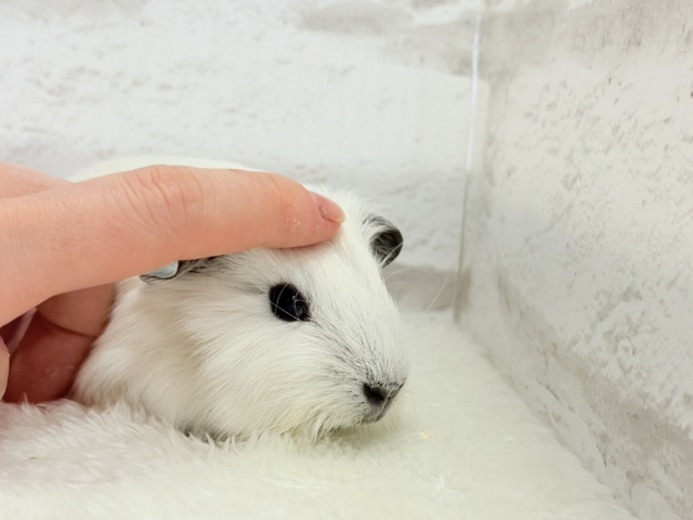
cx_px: 346
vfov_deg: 28.0
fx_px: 1041
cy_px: 260
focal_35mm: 52
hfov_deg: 36.8
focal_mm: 5.96
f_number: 1.6
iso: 80
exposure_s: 1/100
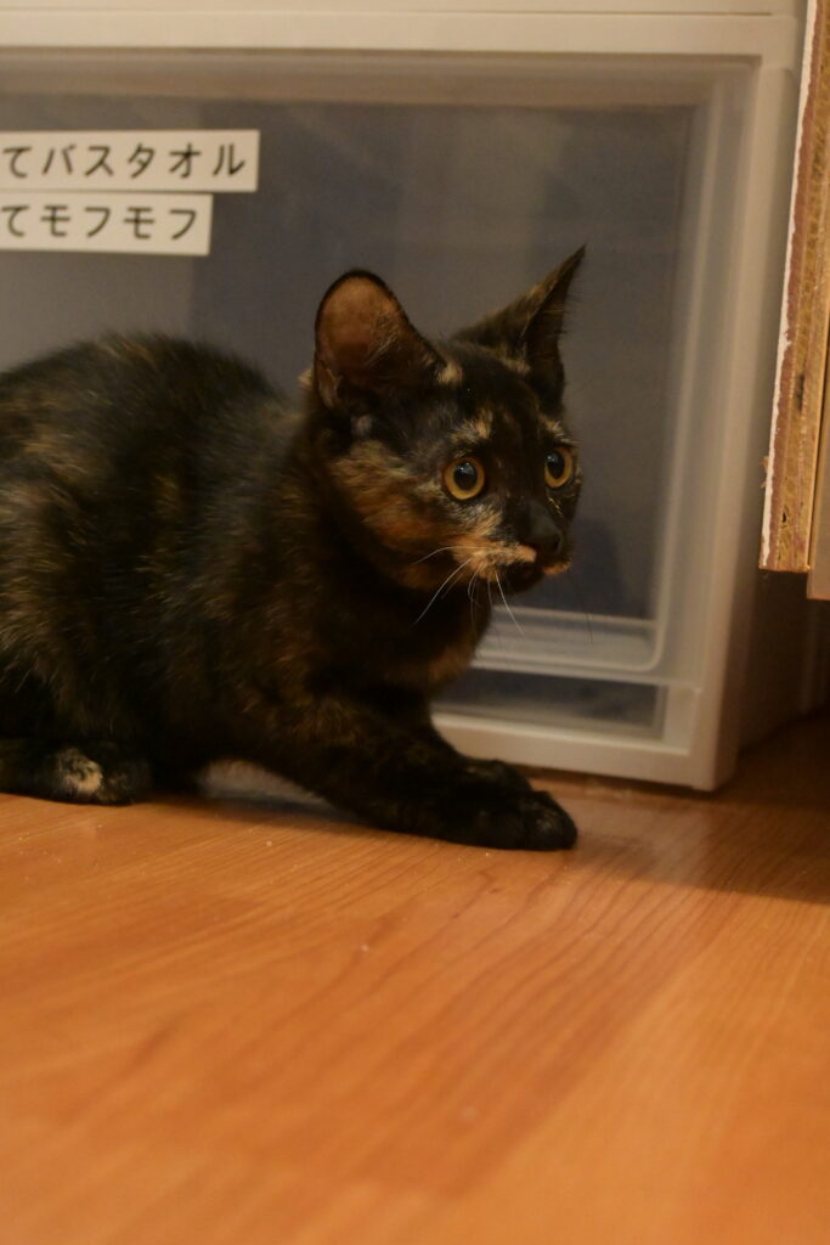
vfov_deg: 36.9
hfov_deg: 25.1
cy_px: 622
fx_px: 1867
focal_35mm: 54
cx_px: 415
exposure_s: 1/250
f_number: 5.3
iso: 8000
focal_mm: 36
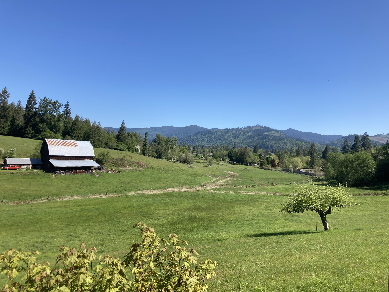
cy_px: 146
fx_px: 315
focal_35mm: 28
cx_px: 194
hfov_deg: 63.4
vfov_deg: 49.7
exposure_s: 1/1715
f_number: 1.8
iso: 20
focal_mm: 3.99
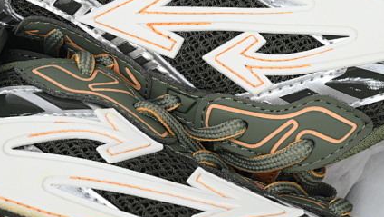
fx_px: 829
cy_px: 117
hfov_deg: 26.1
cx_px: 187
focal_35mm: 81
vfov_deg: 14.9
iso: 800
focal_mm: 30.5
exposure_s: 1/100
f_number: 13
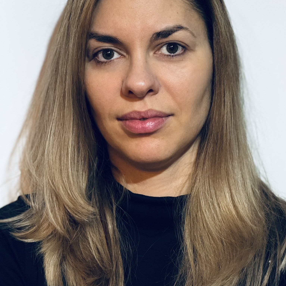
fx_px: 1327
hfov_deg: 12.3
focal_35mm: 142
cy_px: 126
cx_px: 143
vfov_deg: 12.3
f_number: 2.8
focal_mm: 15.66
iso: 640
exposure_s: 1/41
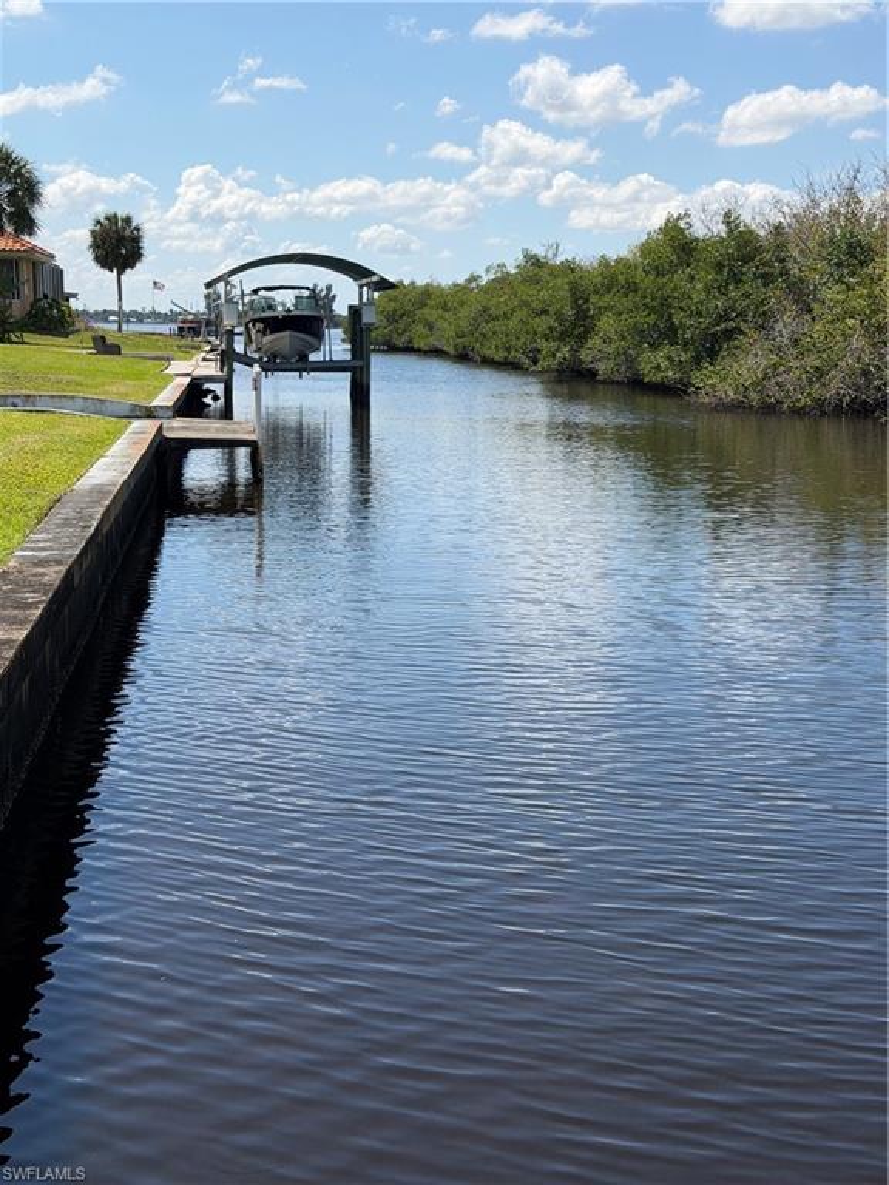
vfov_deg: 39.7
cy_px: 592
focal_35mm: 48
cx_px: 444
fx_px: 1644
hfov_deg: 30.3
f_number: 1.78
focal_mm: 6.76
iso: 64
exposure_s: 1/5208
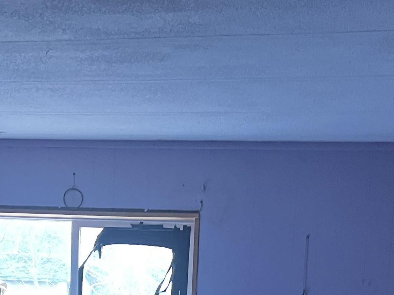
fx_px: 843
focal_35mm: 74
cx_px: 199
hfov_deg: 26.3
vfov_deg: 18.2
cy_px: 415
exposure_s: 1/60
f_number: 1.5
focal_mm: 5.7
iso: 400
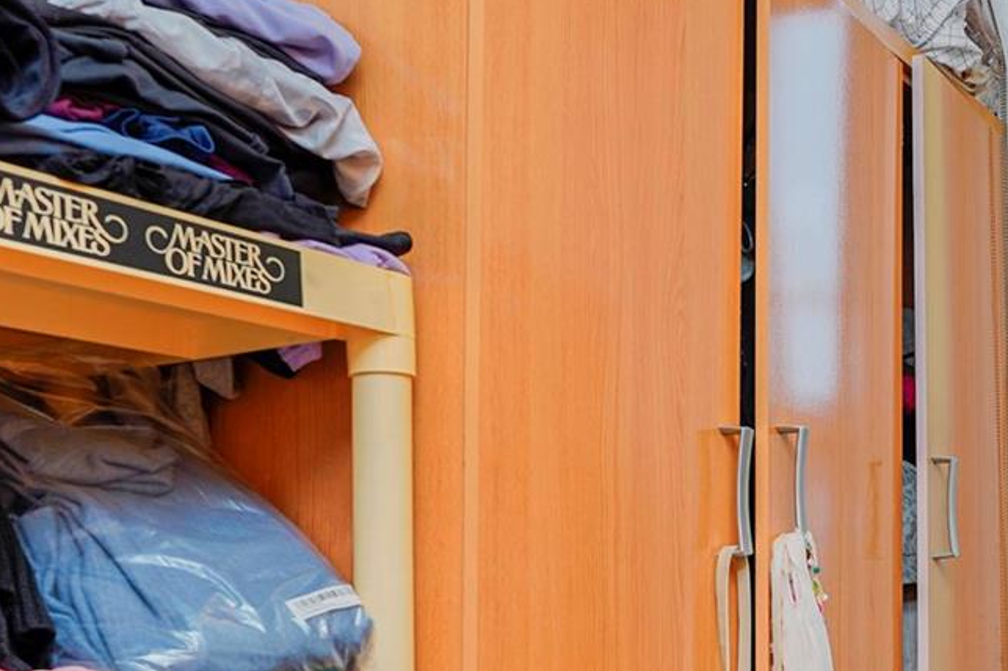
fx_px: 1427
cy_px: 609
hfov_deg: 36.1
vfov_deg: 25.6
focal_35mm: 51
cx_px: 937
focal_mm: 16
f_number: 4.5
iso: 100
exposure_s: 1/40
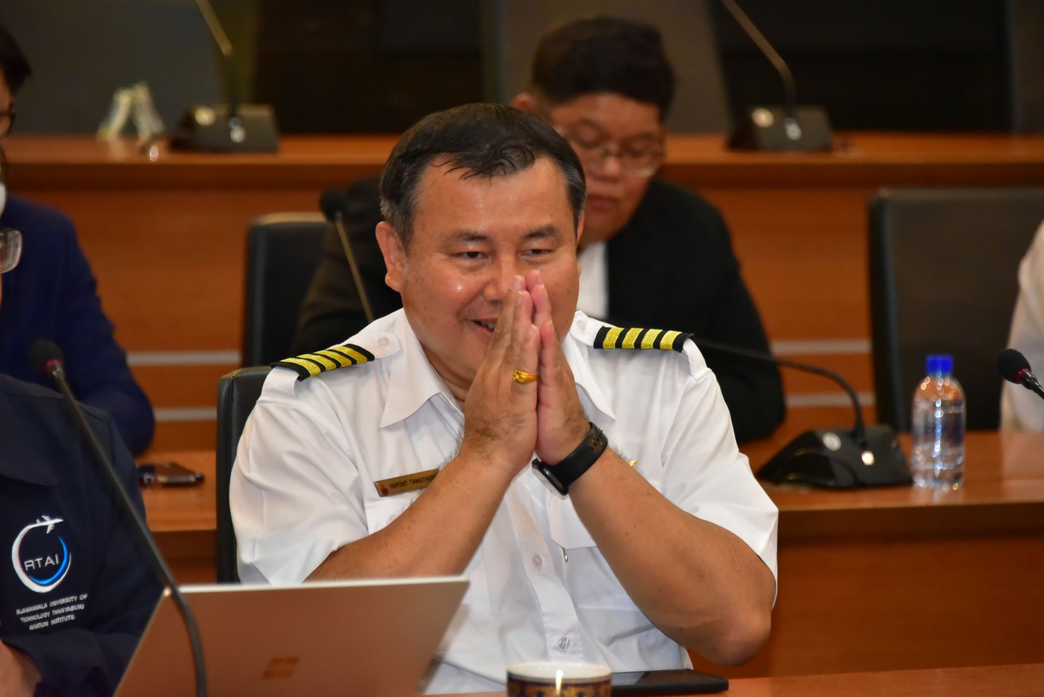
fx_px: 6092
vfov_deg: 6.5
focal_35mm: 210
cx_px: 522
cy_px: 348
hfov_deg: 9.8
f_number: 5.6
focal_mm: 210
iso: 8000
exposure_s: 1/200
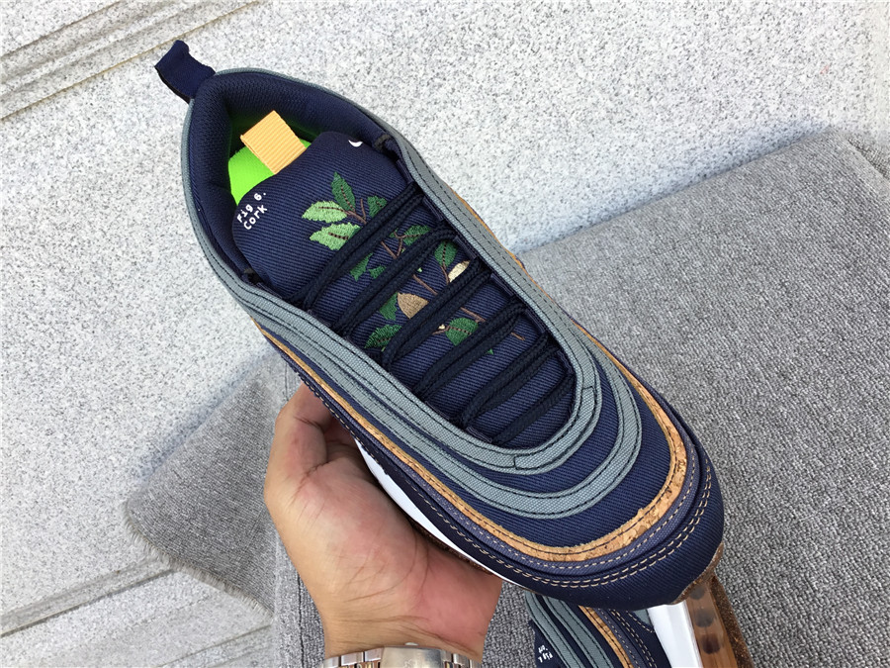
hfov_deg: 58.4
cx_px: 445
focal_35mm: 31
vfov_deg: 45.4
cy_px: 334
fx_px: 797
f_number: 2.4
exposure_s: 1/101
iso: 25
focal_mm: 3.3
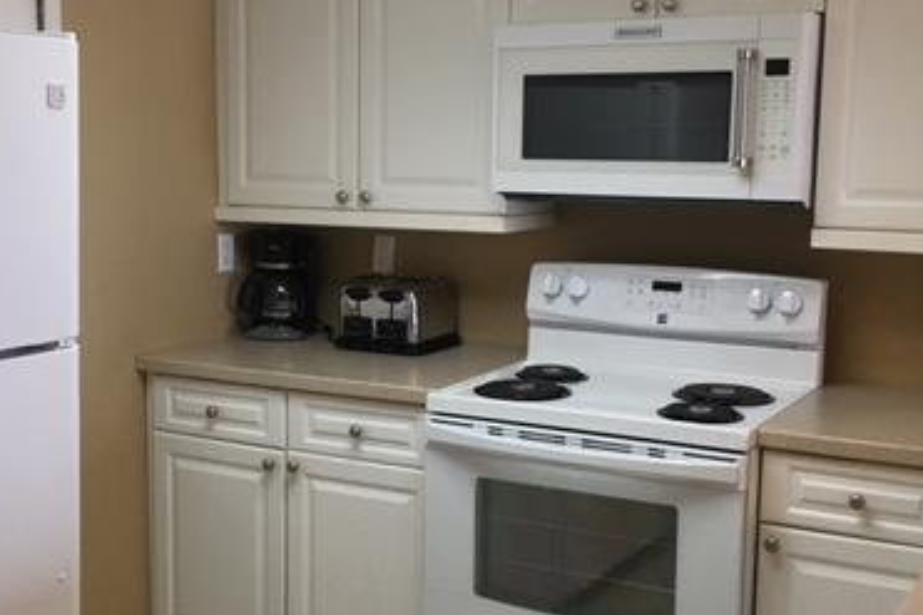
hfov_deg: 38.0
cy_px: 316
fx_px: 1333
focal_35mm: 52
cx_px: 368
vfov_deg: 26.0
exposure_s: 1/30
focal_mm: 4.15
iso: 40
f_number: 2.2
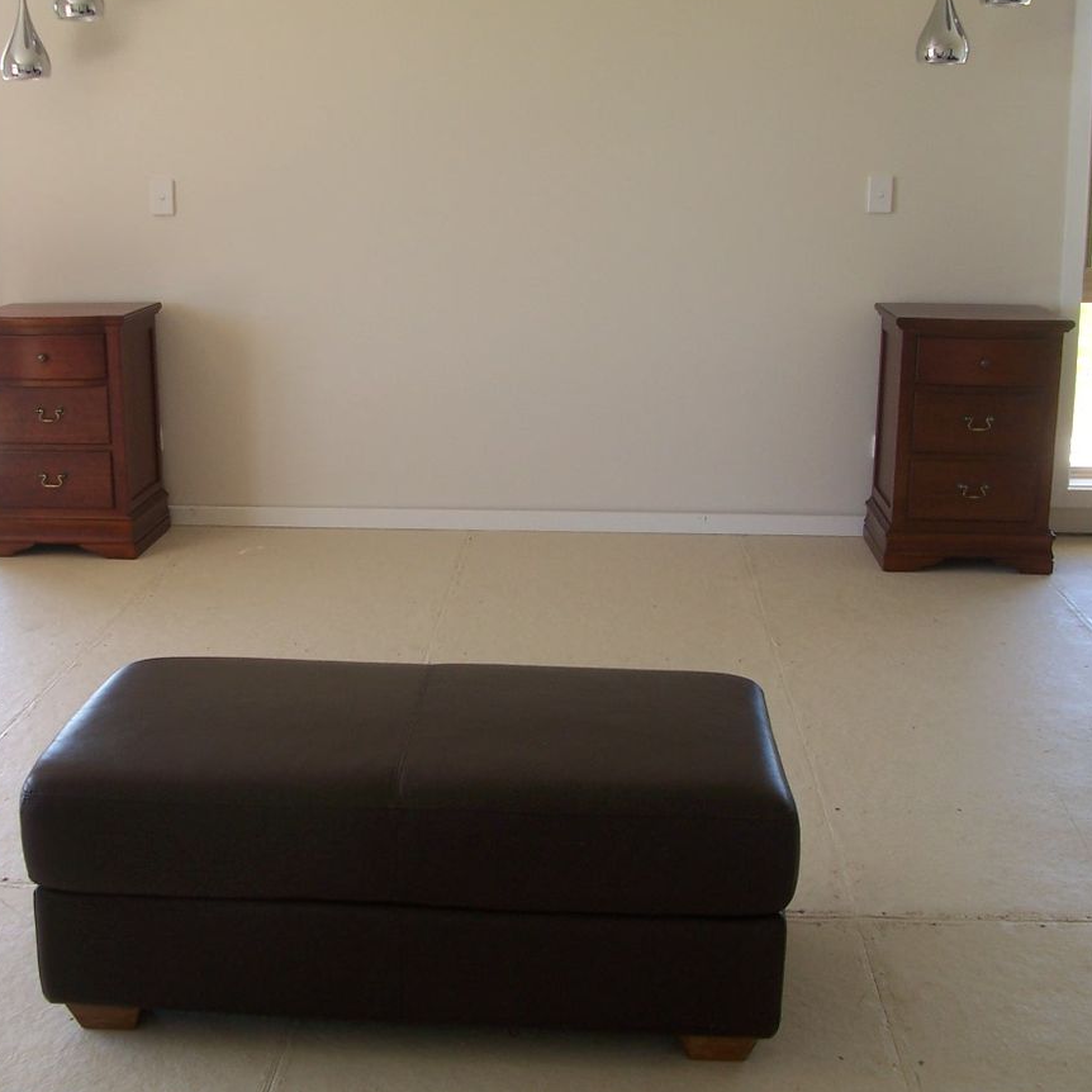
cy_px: 545
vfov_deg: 40.0
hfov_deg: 40.0
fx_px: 1499
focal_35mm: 42
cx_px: 480
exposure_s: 1/60
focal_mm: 6
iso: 80
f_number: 2.8
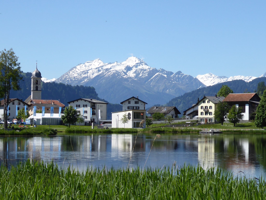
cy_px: 100
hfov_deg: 29.8
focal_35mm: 65
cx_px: 133
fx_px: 499
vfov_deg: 22.6
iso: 80
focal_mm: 10.9
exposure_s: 1/500
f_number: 4.3
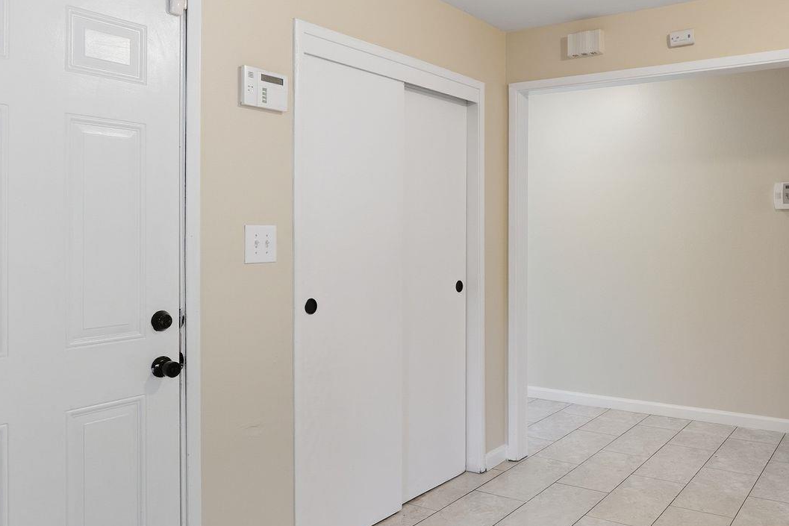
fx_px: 679
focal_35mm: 31
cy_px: 234
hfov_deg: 59.1
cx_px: 517
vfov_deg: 42.3
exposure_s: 1/3.33
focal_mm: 16
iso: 100
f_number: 8
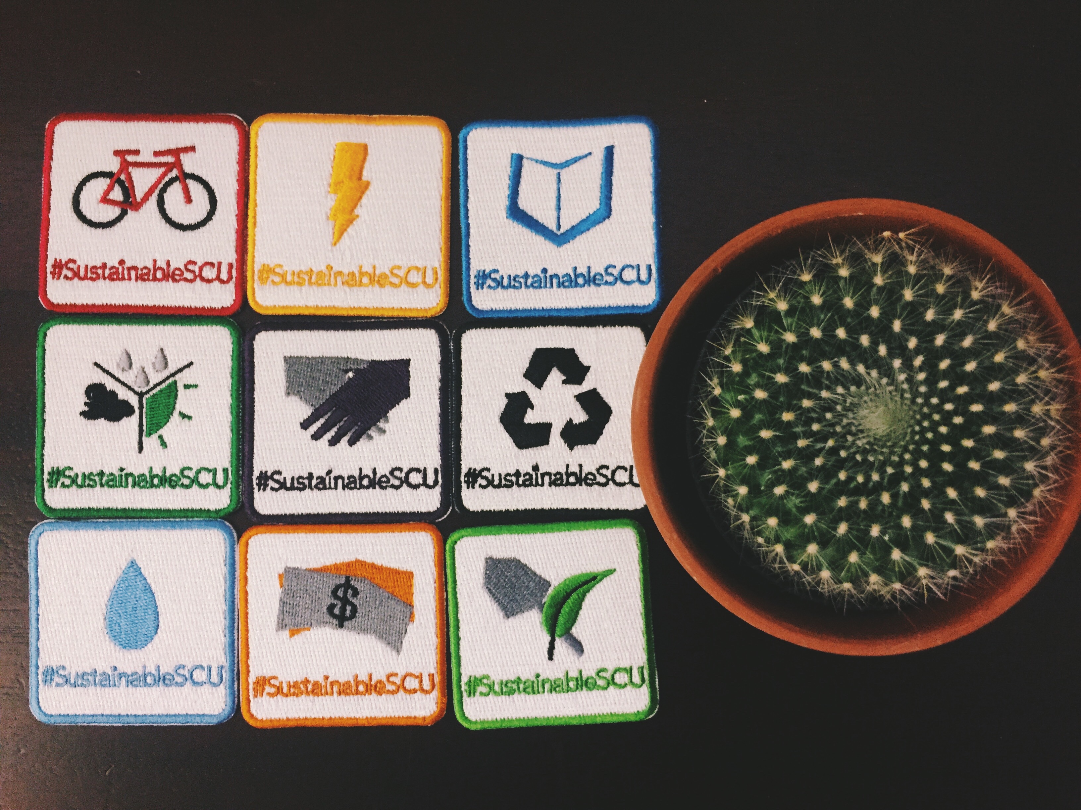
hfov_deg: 61.7
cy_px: 405
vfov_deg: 48.2
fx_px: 906
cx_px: 540
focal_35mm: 29
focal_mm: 4.15
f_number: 2.2
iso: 250
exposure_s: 1/30
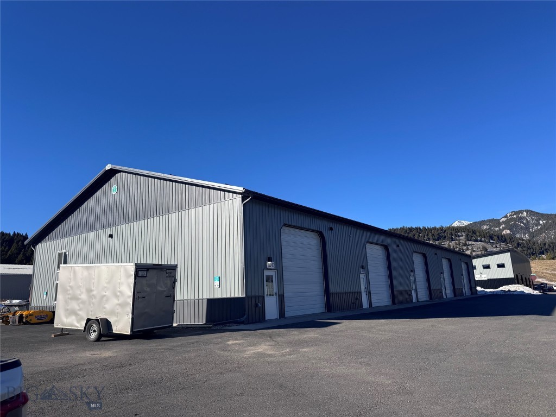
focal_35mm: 24
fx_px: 385
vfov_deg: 56.8
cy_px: 208
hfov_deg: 71.6
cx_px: 278
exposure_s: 1/4608
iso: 80
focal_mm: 6.76
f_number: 1.78
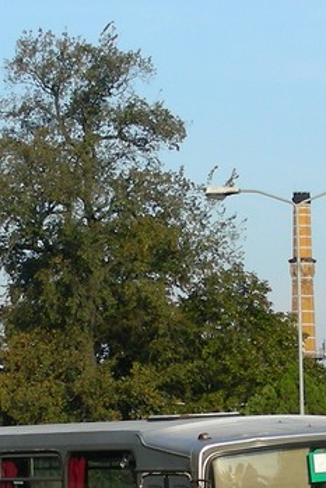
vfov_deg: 11.6
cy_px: 389
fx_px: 2402
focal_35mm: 177
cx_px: 213
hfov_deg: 7.8
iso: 50
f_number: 4
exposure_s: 1/442
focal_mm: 9.7
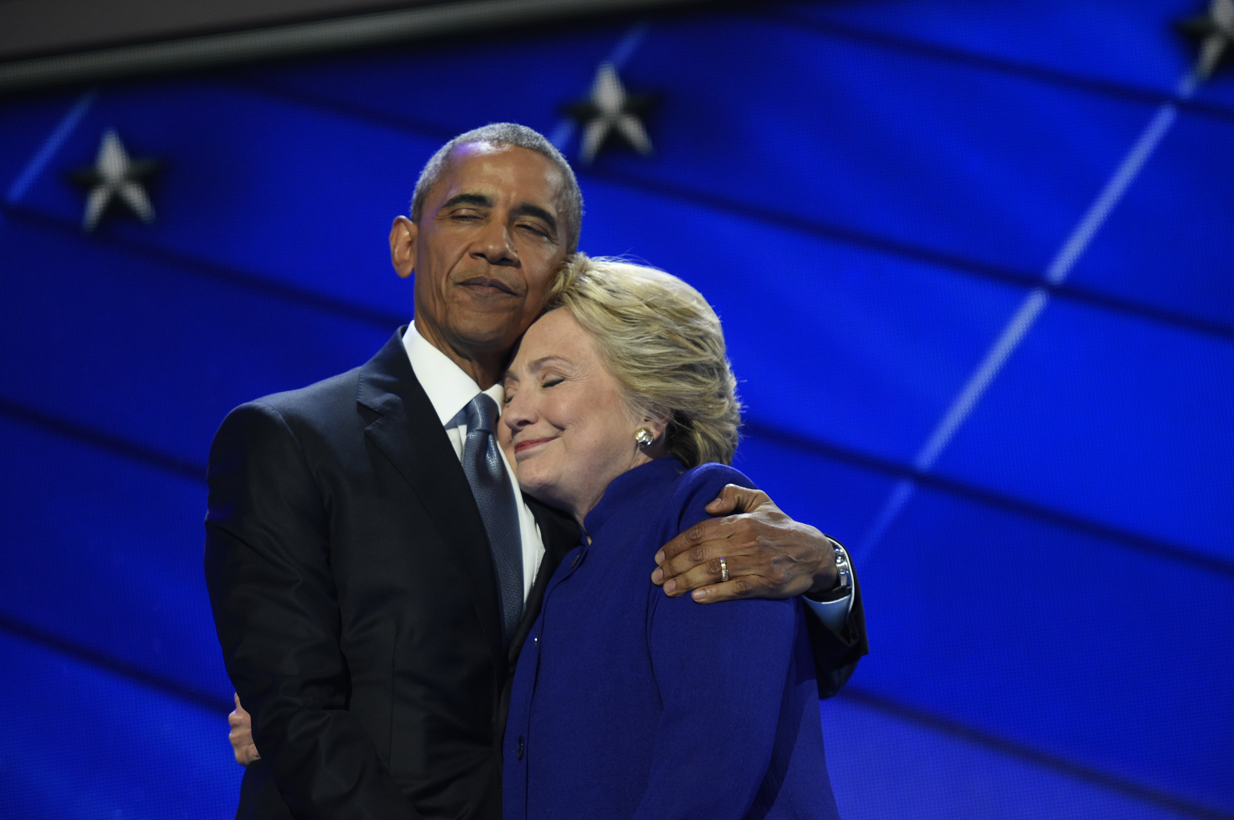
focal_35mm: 210
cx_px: 617
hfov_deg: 9.8
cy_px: 410
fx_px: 7191
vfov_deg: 6.5
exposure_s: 1/250
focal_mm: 210
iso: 2500
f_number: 4
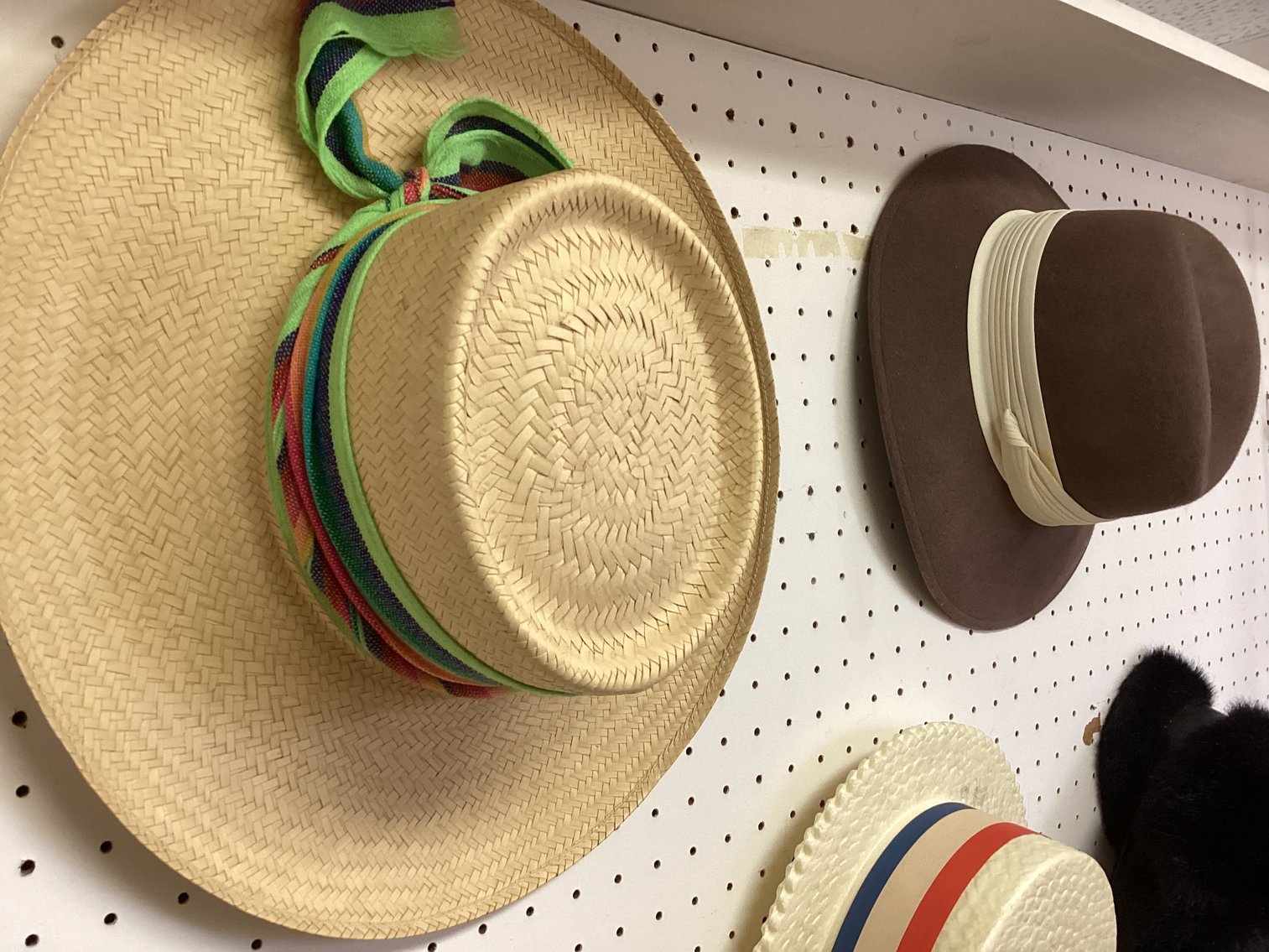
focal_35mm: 31
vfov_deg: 45.4
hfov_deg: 58.3
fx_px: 1137
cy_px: 476
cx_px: 634
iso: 125
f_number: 2.4
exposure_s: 1/60
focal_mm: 3.3
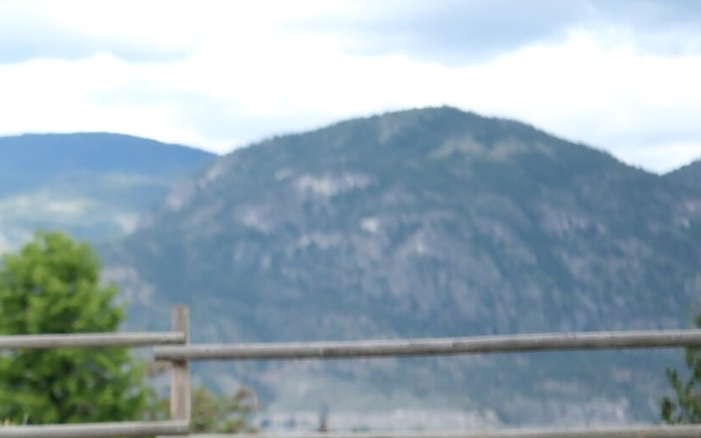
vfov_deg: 10.0
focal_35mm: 130
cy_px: 487
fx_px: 2483
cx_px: -254
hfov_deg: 15.2
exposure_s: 1/5000
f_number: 1.2
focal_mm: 27
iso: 250
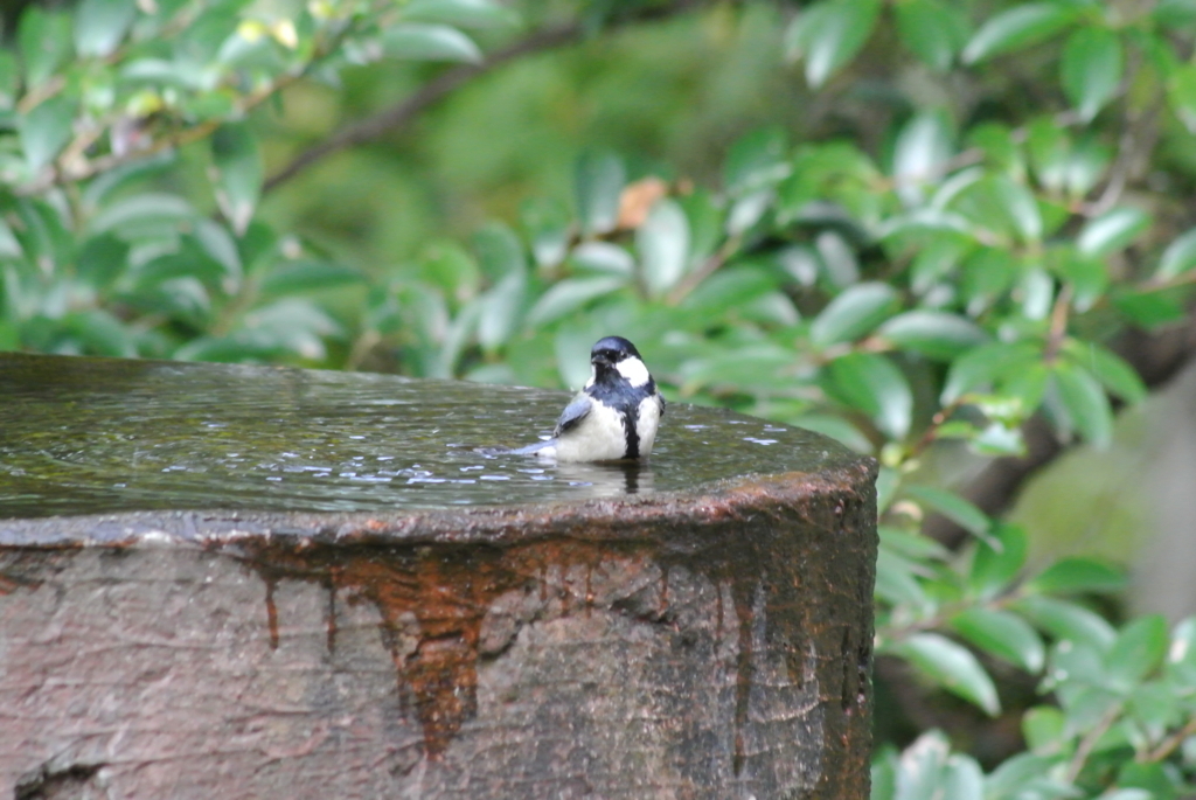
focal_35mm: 648
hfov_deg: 3.2
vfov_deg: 2.1
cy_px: 400
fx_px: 21549
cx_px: 598
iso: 1600
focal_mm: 240
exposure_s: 1/200
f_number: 8
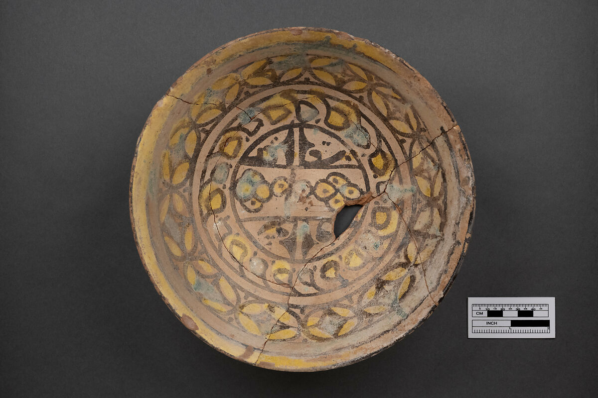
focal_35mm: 50
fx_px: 830
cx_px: 299
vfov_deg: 27.0
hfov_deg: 39.6
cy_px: 199
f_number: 13
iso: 640
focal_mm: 50
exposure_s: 1/80
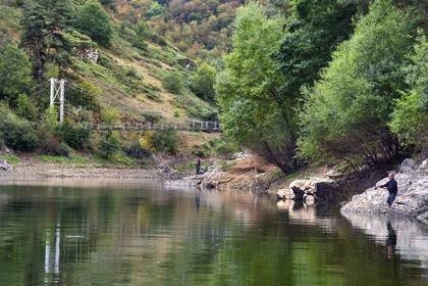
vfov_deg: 10.2
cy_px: 143
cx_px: 214
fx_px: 1605
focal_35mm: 135
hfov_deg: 15.2
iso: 800
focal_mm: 135
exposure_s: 1/250
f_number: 9
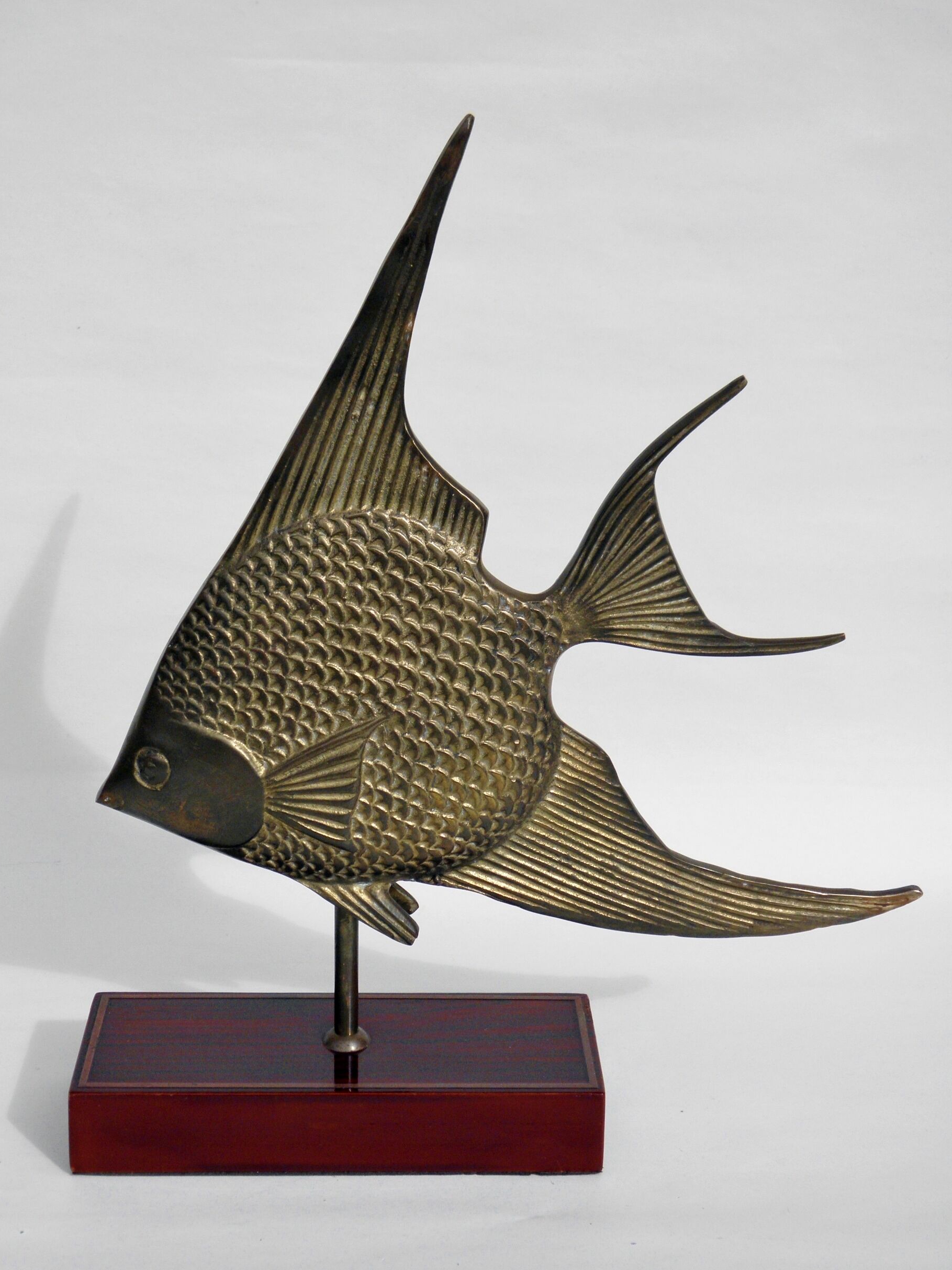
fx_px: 2090
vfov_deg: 33.8
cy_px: 653
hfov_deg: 25.7
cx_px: 453
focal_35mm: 57
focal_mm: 9.7
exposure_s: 1/250
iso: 100
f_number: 8.2
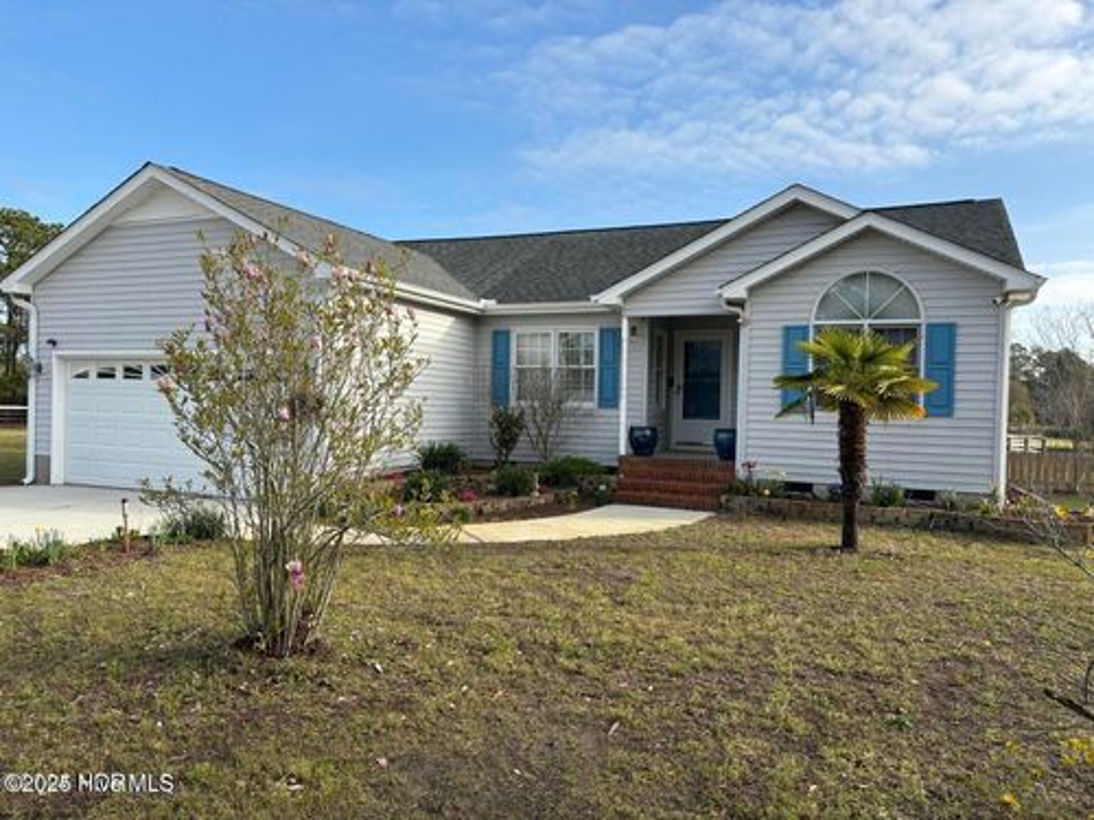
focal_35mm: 26
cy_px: 410
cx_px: 547
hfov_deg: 67.3
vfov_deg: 53.1
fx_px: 822
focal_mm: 5.96
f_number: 1.6
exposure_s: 1/1499
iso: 50
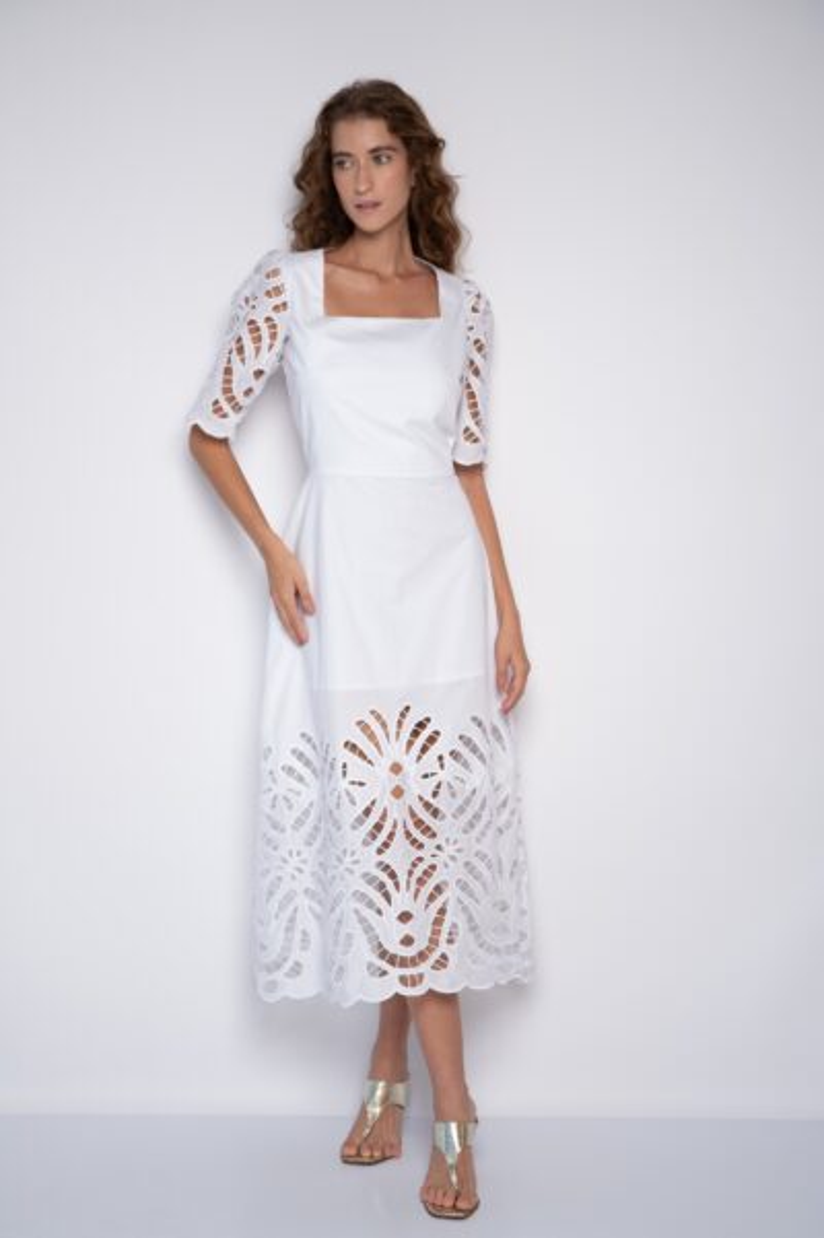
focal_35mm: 55
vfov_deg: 36.3
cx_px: 412
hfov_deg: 24.6
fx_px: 1890
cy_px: 619
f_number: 2.8
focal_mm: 55
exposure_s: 1/160
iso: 250
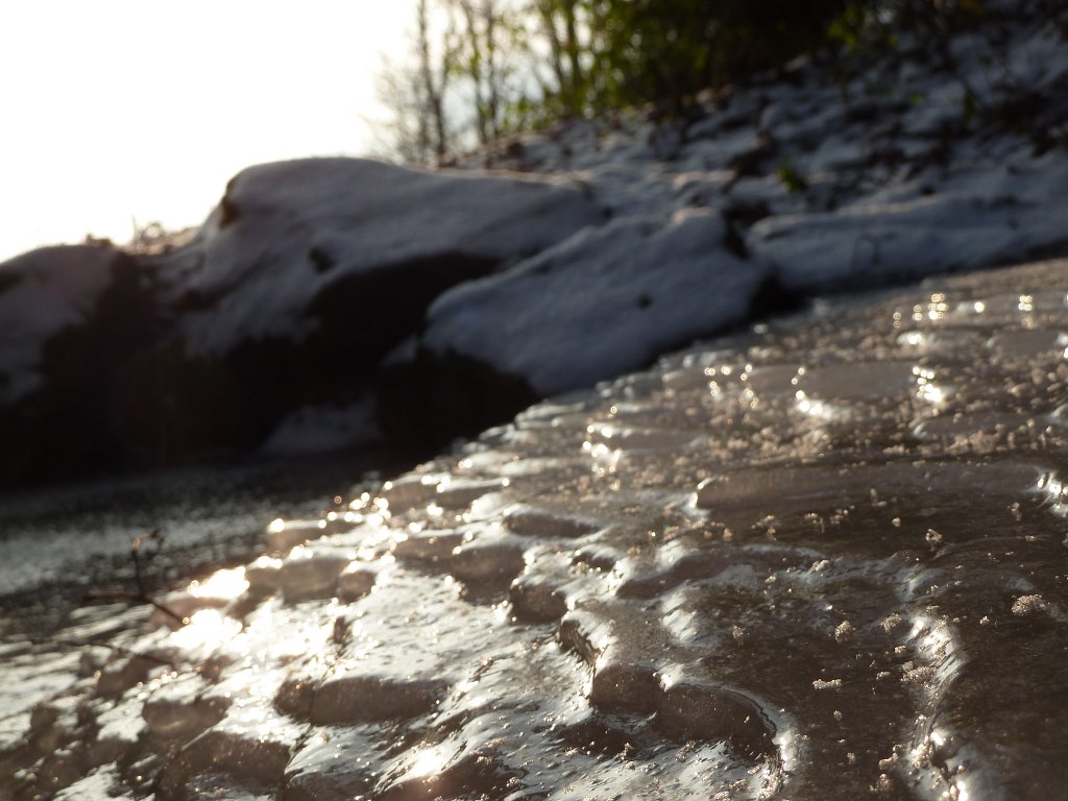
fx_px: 1358
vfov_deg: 32.9
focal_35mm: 44
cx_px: 534
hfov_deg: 42.9
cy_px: 400
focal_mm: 7.3
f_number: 4
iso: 80
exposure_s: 1/400
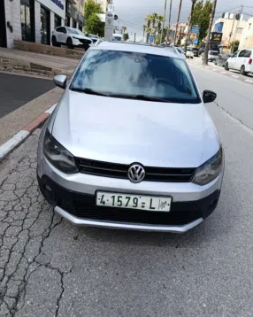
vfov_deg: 68.1
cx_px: 128
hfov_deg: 56.7
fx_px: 234
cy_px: 159
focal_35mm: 25
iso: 50
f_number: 1.65
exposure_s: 1/448
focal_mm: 6.11
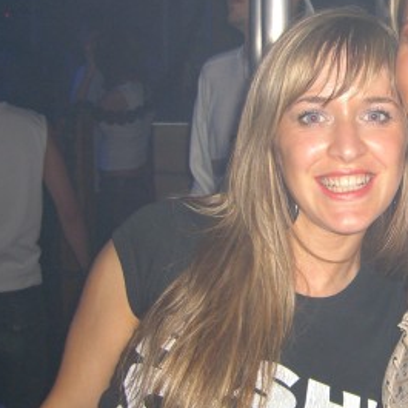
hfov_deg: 22.1
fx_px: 1013
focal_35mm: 76
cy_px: 191
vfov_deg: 22.8
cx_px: 379
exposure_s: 1/60
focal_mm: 7.9
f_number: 2.8
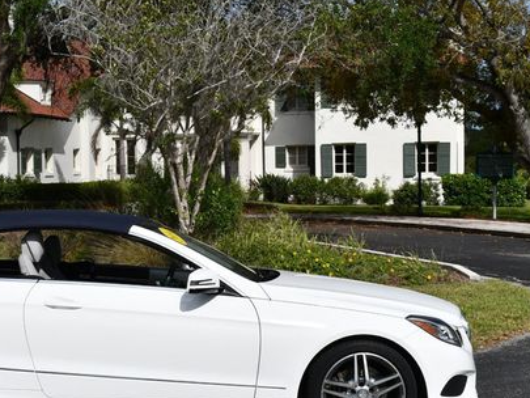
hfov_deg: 26.3
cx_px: 126
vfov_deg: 20.2
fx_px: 1118
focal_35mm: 73
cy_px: 223
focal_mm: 24
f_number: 10
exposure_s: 1/400
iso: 100
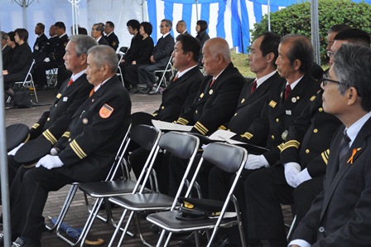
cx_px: 186
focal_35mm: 82
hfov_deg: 24.6
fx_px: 850
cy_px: 124
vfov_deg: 16.5
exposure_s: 1/640
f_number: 5.6
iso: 2000
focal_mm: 55
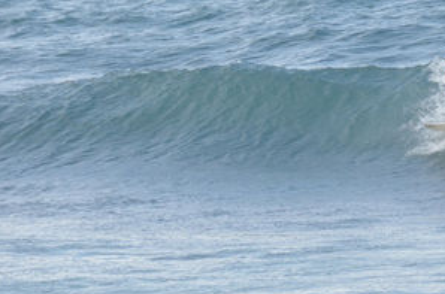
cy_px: 95
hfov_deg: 3.4
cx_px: 402
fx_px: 7385
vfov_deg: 2.3
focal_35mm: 599
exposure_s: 1/800
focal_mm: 170
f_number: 5.6
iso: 280
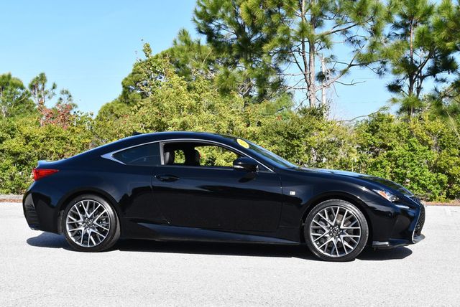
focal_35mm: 60
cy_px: 154
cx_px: 230
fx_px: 767
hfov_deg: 33.4
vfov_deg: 22.7
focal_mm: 30
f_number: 8
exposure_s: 1/250
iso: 180
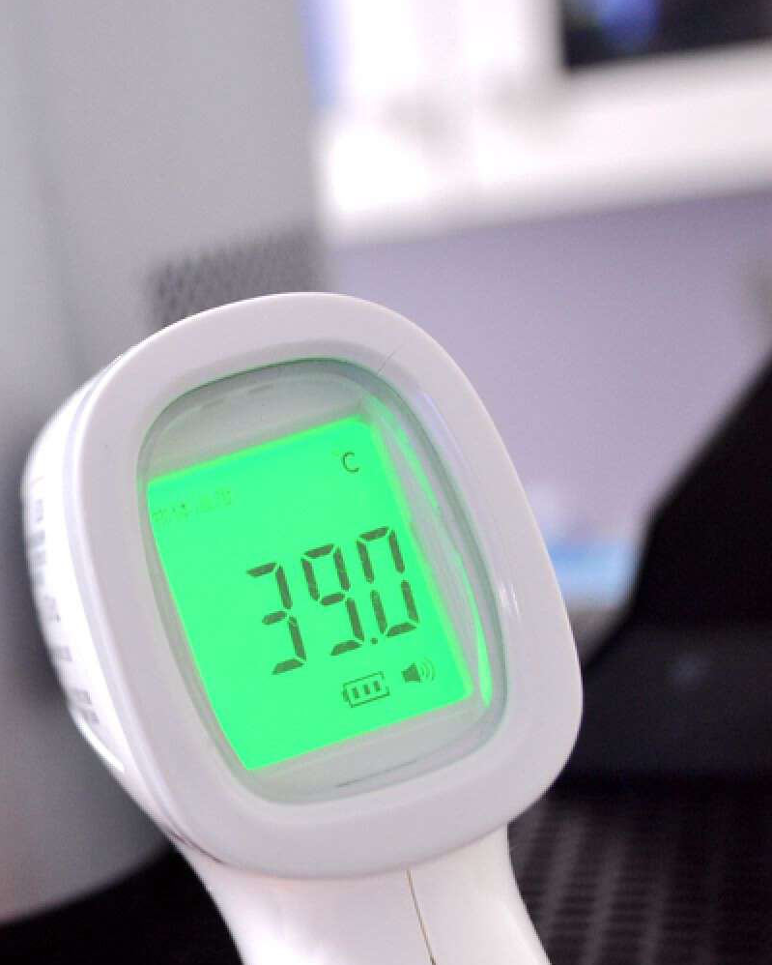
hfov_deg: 22.8
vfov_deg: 28.7
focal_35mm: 66
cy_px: 561
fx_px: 1884
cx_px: 127
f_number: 4.2
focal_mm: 26
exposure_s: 1/15
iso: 450
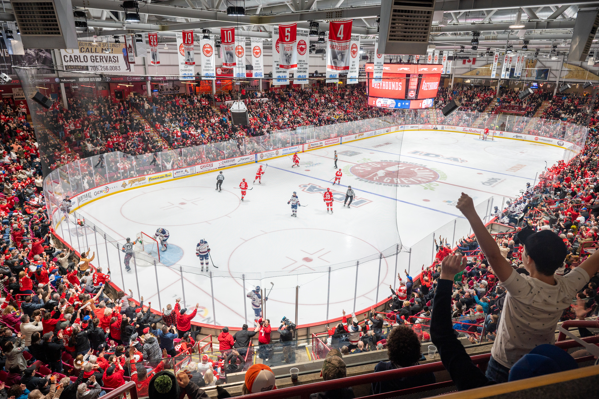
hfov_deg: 73.8
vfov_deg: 53.1
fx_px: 399
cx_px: 300
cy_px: 200
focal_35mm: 24
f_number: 5.6
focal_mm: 24
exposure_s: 1/80
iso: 200
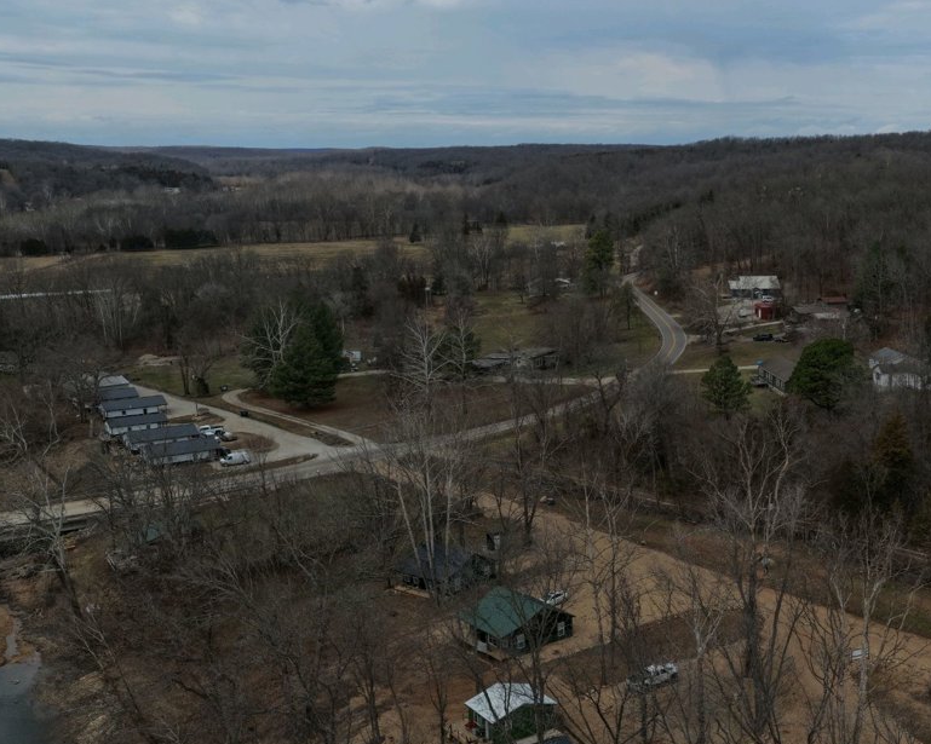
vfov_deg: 36.2
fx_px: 1130
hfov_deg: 44.0
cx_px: 637
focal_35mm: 41
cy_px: 481
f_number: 2.8
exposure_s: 1/4000
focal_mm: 14.45
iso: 200
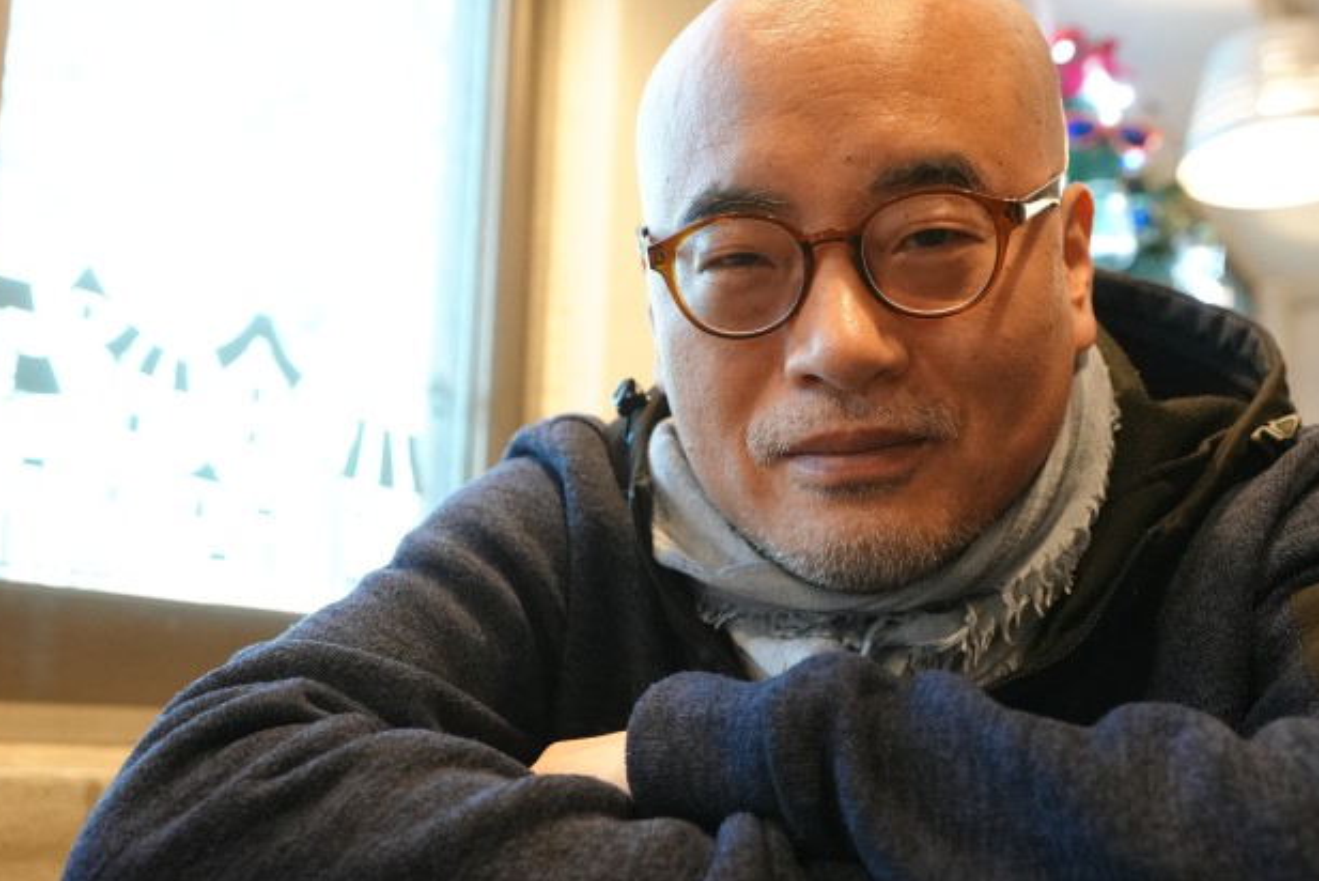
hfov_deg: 46.4
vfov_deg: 31.9
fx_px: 1539
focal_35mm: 42
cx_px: 690
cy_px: 473
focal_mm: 35
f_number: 4
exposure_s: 1/160
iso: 6400
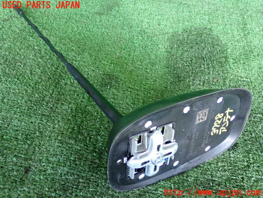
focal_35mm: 47
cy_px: 99
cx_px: 132
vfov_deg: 30.9
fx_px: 357
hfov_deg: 40.4
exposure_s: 1/125
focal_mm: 8.4
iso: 800
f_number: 3.1
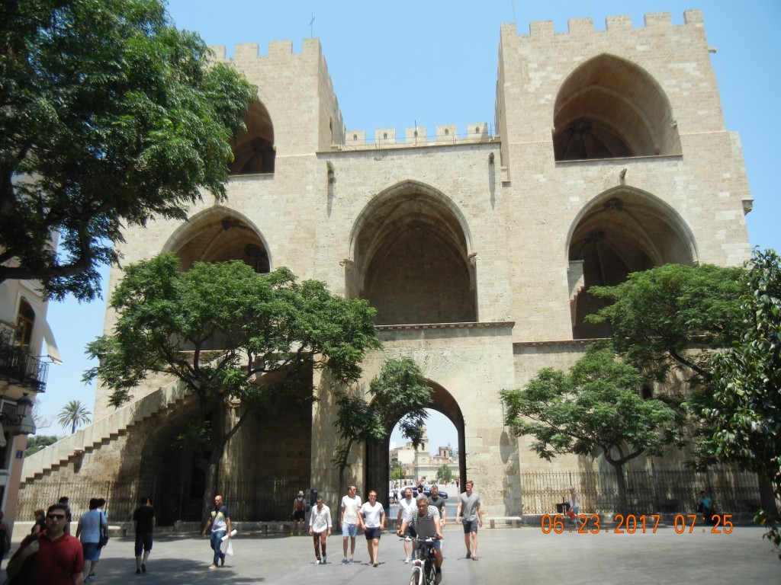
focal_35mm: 30
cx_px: 390
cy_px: 292
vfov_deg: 46.8
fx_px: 677
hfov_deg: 60.0
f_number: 7
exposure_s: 1/258
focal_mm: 5.4
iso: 160
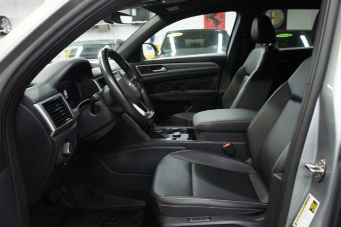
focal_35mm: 27
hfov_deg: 67.4
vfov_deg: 47.9
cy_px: 114
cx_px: 170
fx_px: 256
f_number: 3.5
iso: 1000
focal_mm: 18
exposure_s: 1/30
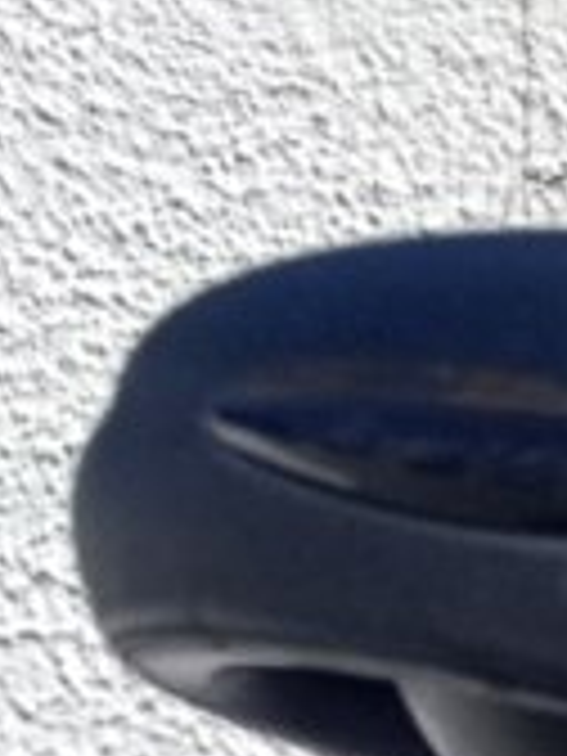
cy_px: 2660
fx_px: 3604
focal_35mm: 165
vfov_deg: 8.6
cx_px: 2030
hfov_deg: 7.3
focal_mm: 6.11
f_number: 1.65
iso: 53
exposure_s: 1/965
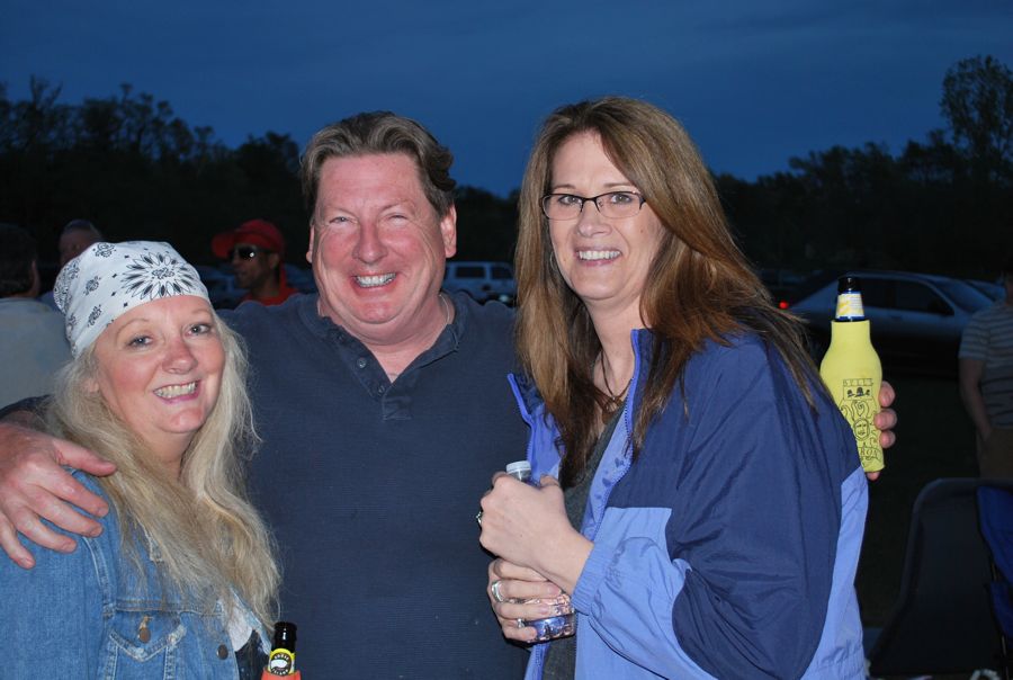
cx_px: 506
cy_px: 340
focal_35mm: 48
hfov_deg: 41.0
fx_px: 1353
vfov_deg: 28.2
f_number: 4.8
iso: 200
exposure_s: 1/60
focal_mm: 32
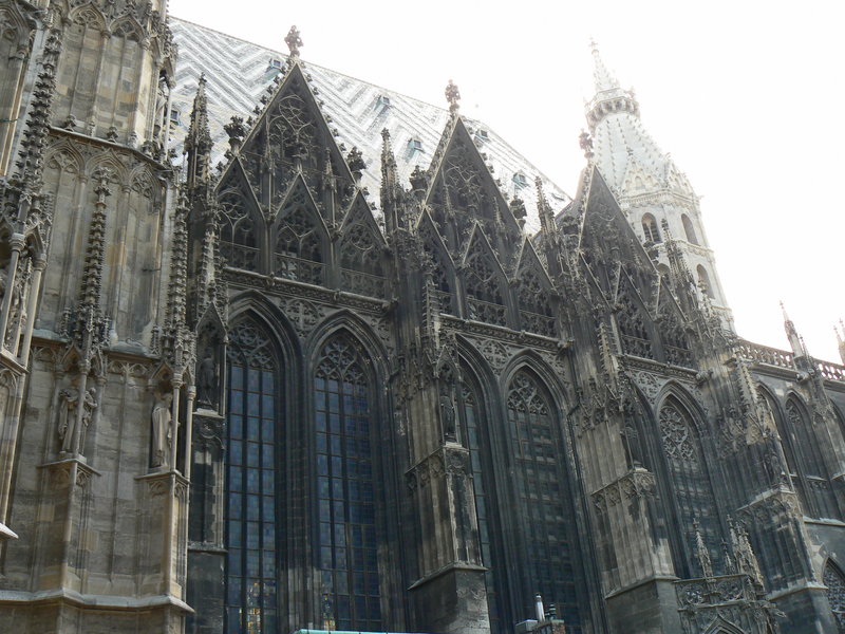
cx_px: 422
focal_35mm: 36
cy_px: 317
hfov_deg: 51.4
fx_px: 879
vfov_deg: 39.7
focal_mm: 6
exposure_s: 1/60
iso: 80
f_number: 4
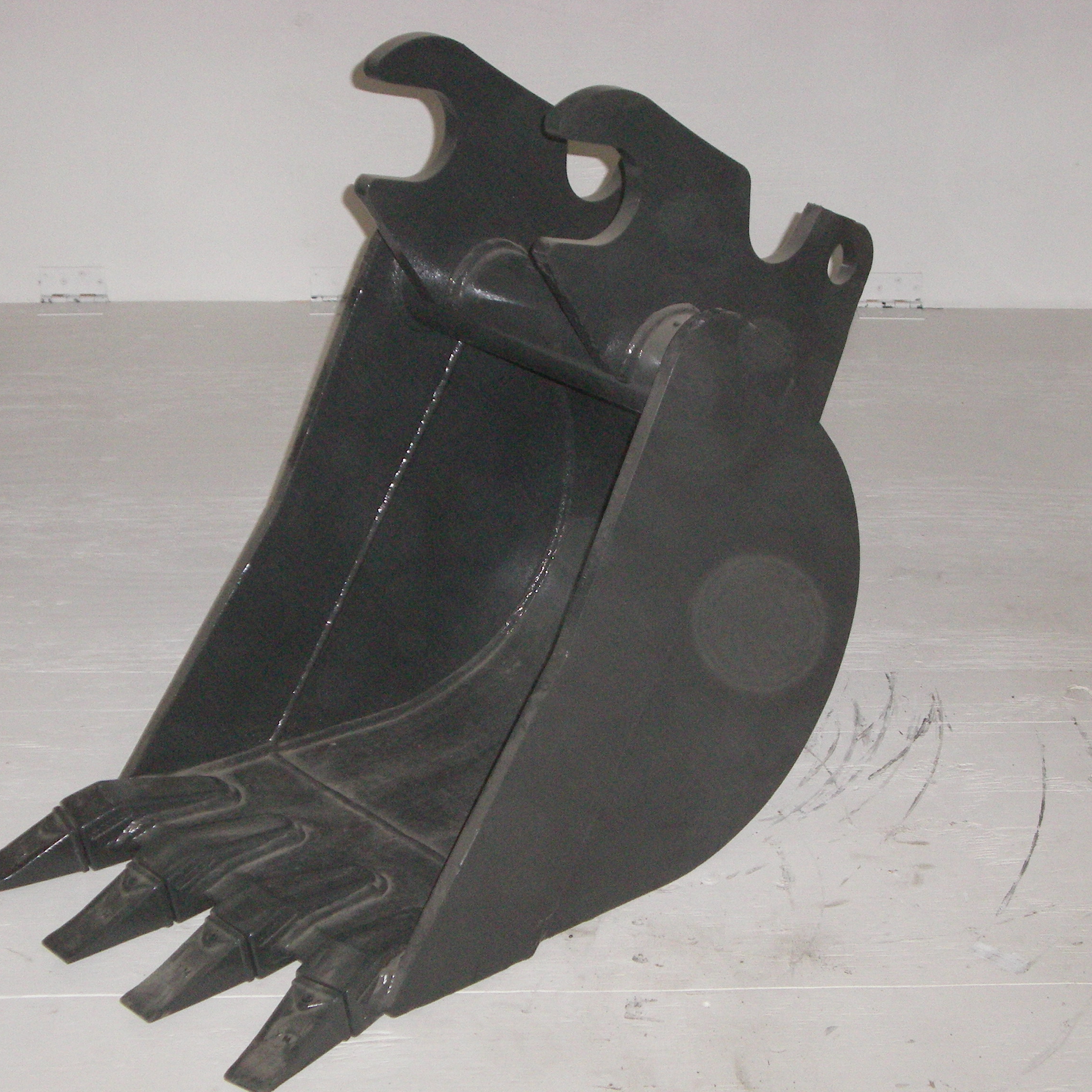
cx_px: 544
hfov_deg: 22.5
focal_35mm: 77
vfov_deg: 22.5
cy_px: 546
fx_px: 2748
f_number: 3.6
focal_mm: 10.7
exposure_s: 1/60
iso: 400
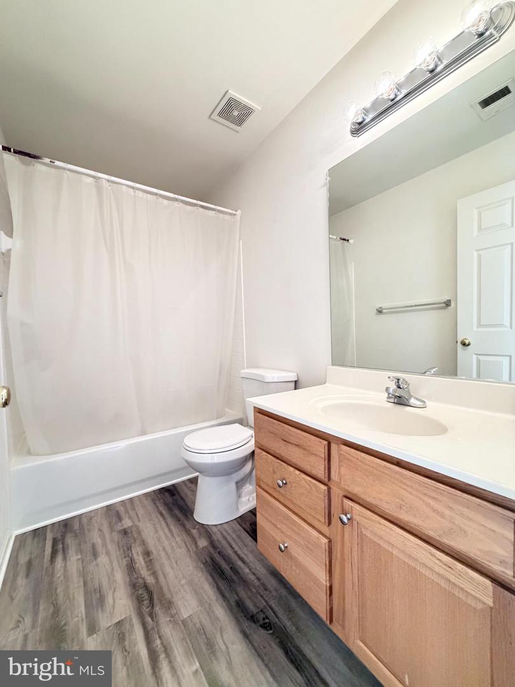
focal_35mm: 14
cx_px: 258
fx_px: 278
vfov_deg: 102.1
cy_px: 344
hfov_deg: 85.7
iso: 640
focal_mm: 2.22
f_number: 2.2
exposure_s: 1/60
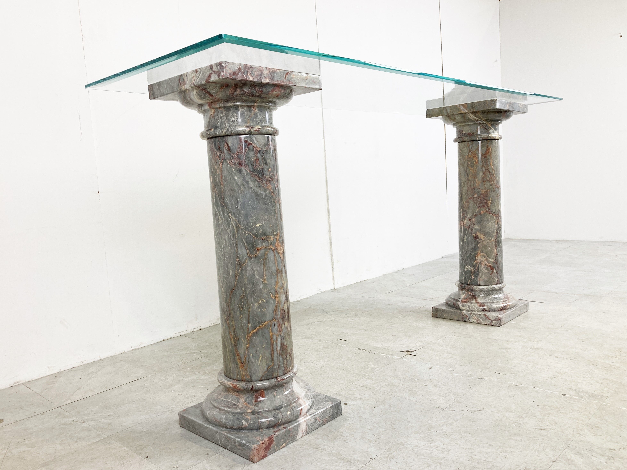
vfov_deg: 49.7
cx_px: 314
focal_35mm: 28
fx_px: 507
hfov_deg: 63.4
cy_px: 235
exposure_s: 1/100
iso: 40
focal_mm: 3.99
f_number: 1.8
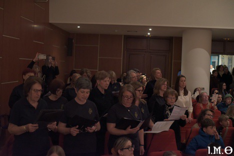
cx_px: 117
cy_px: 78
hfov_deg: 39.6
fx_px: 325
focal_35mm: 50
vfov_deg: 27.0
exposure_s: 1/200
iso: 8000
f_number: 4
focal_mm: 50
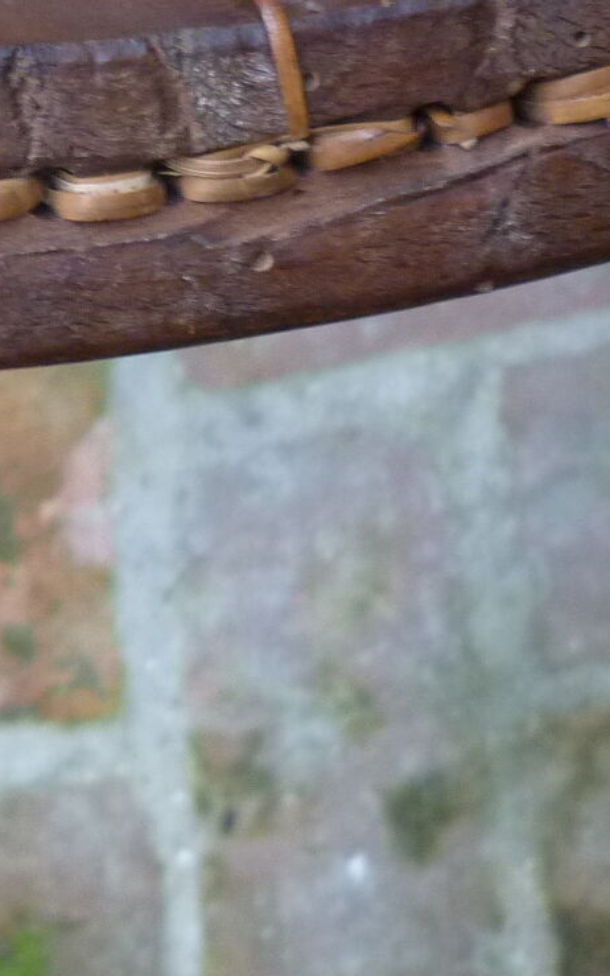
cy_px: 242
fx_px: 2580
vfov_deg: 21.2
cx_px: -185
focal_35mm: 97
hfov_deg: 13.0
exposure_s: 1/50
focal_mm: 5.5
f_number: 2.8
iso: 200
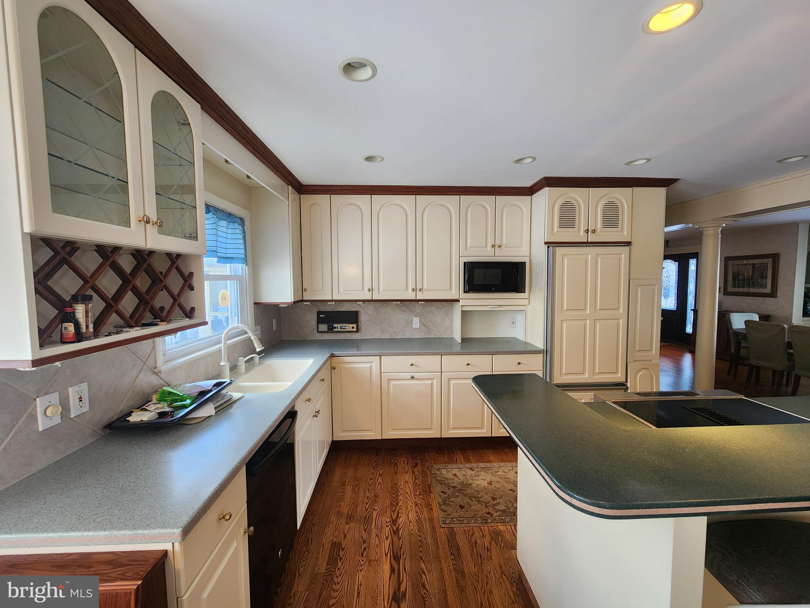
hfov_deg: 106.2
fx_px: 304
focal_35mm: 13
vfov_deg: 89.9
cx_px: 405
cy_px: 304
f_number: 2.2
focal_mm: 2.2
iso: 250
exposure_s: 1/60
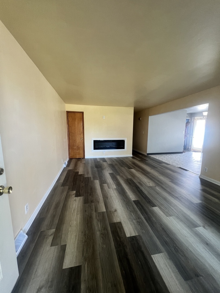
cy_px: 146
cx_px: 110
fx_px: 110
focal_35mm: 13
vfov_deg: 106.2
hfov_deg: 89.9
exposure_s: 1/60
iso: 125
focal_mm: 1.57
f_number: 1.8
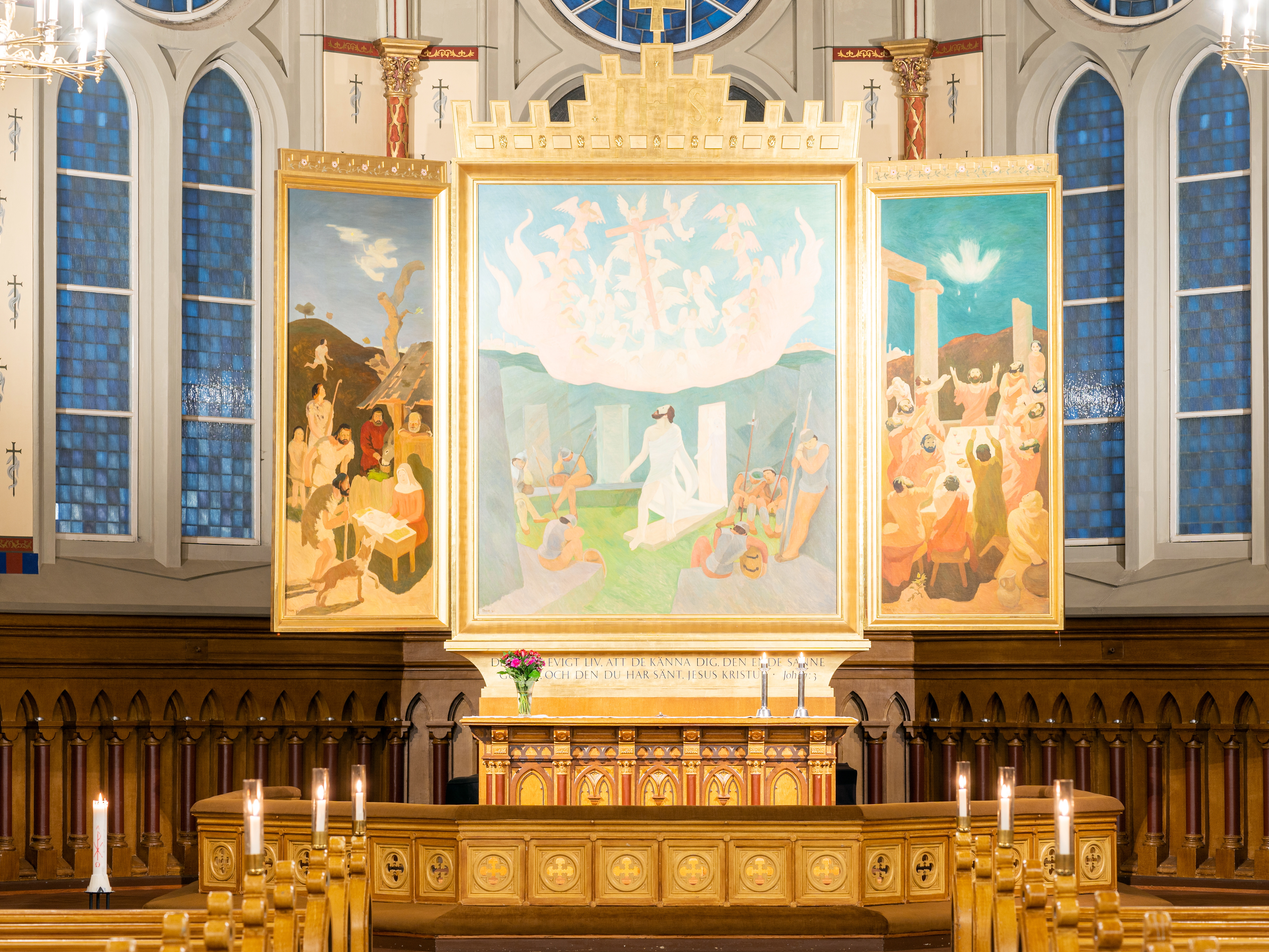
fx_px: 4179
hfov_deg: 17.3
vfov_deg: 13.0
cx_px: 683
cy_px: 476
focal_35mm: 114
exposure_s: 1/1.25
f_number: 8
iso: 100
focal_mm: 105
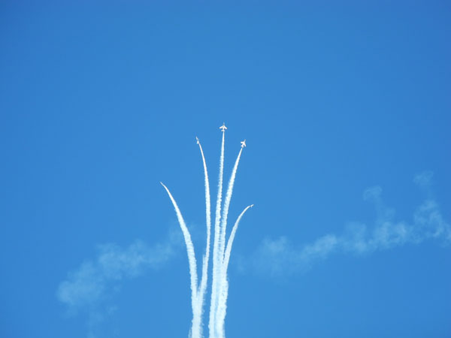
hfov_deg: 9.9
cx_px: 226
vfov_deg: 7.4
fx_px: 2606
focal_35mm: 200
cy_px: 169
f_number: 5.6
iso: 100
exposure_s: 1/362
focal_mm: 42.6
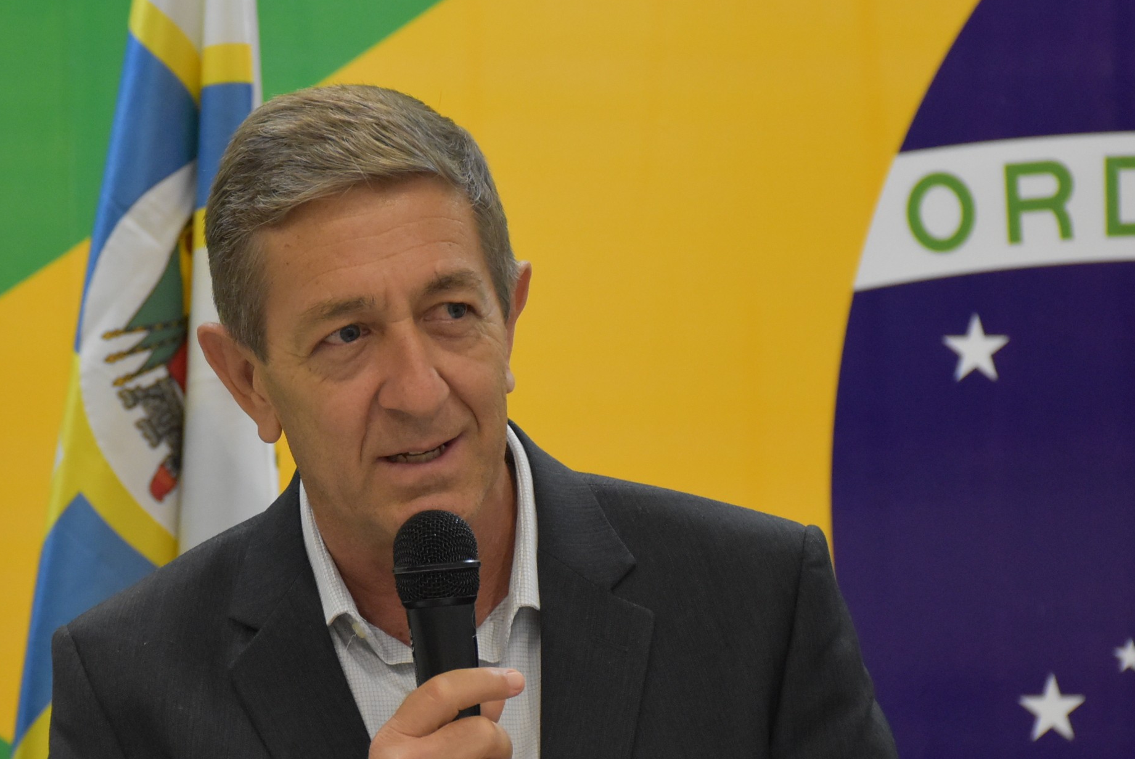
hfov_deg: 10.5
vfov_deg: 7.1
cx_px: 417
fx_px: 6153
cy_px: 479
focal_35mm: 195
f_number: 5.3
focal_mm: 80
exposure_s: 1/60
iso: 2500
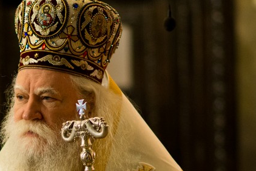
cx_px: 6
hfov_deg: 7.1
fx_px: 2056
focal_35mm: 289
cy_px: 209
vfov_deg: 4.7
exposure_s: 1/60
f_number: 1.8
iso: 640
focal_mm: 85
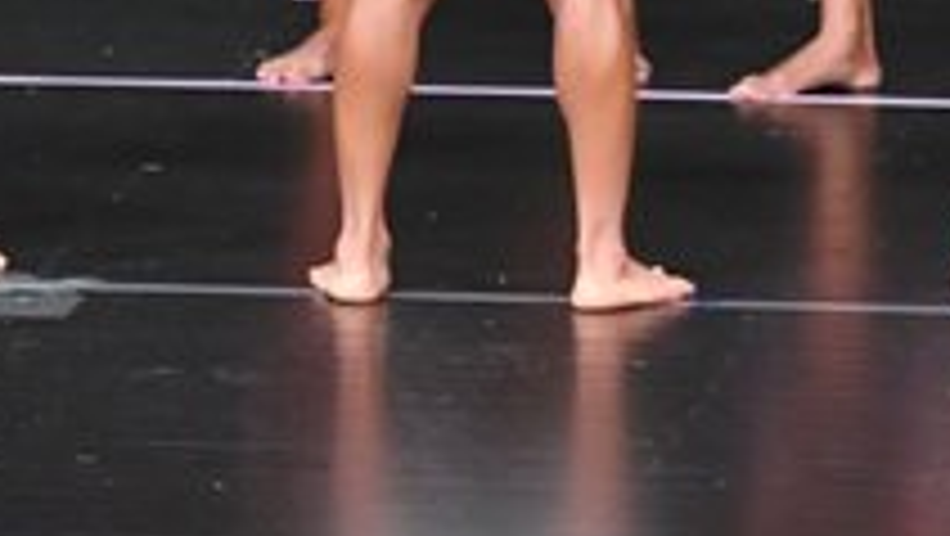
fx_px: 21778
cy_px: -536
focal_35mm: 864
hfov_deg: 2.5
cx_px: 200
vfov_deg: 1.4
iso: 4000
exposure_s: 1/400
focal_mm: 150
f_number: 5.6
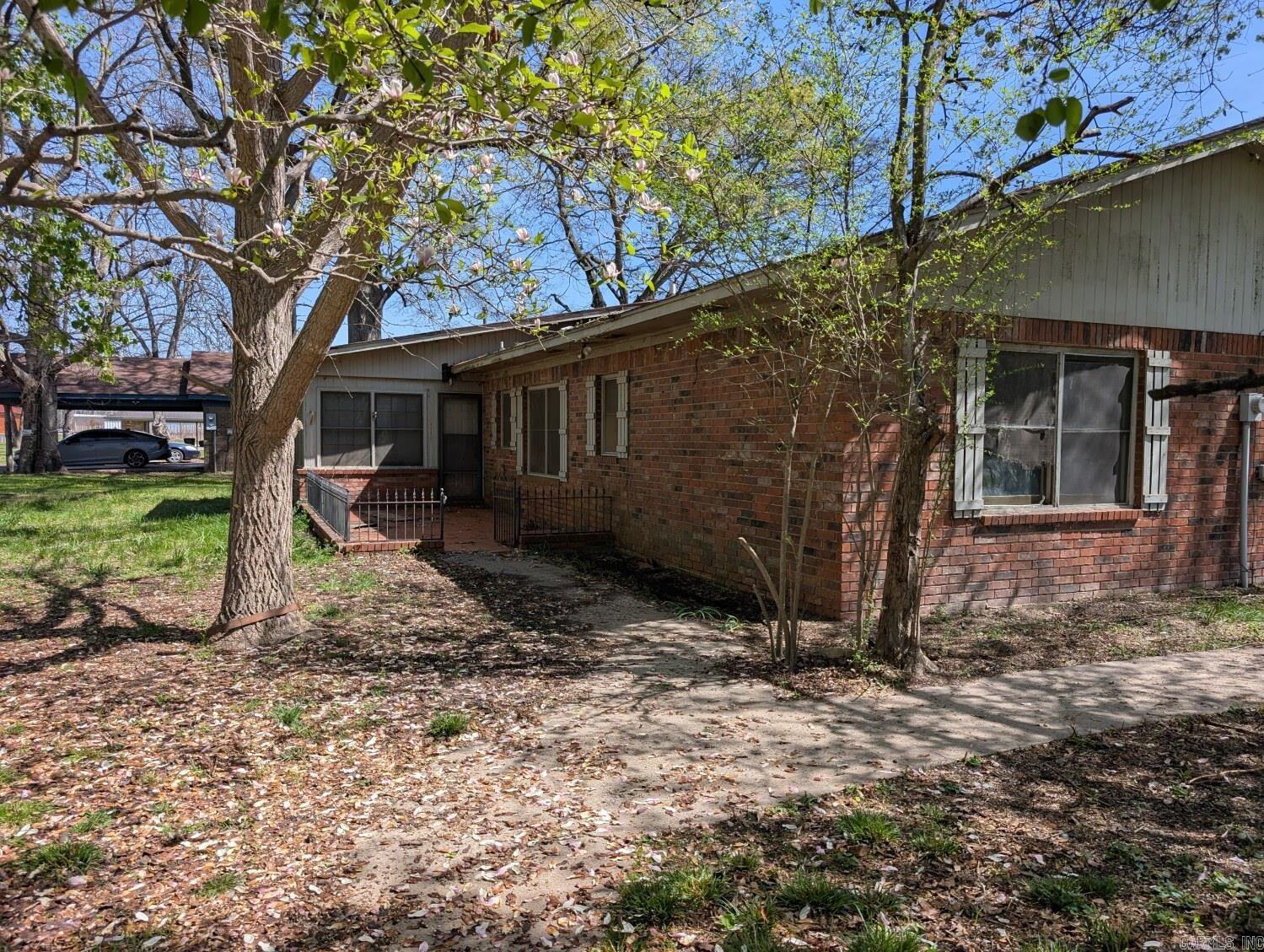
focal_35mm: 24
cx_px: 632
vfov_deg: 56.9
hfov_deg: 71.5
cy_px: 476
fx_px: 878
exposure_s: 1/712
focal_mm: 6.9
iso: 18
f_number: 1.68
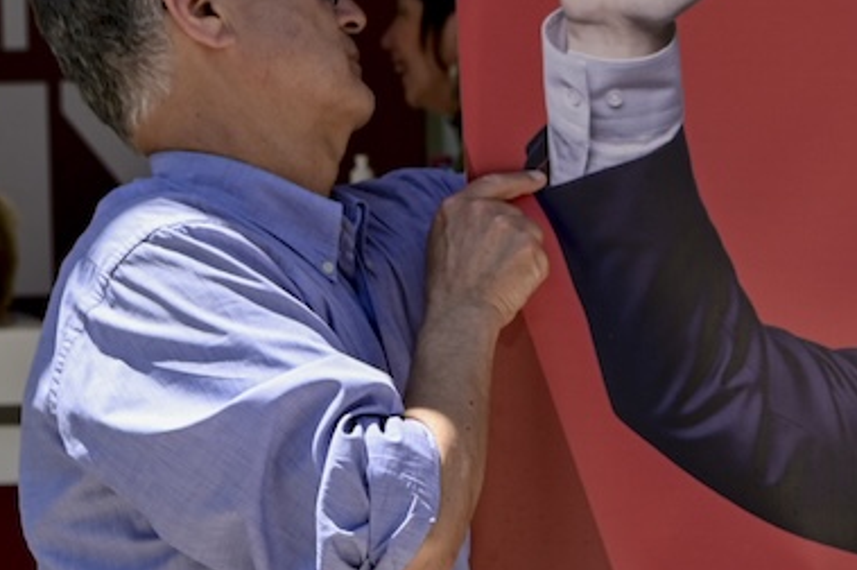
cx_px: 1006
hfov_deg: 12.9
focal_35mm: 155
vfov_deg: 8.8
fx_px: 3687
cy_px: 283
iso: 125
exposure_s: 1/400
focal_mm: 60
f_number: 7.1
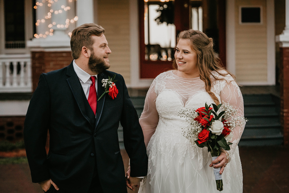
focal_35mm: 99
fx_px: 795
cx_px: 144
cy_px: 96
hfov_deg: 20.6
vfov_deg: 13.8
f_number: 4.5
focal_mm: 99
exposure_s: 1/640
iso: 1000
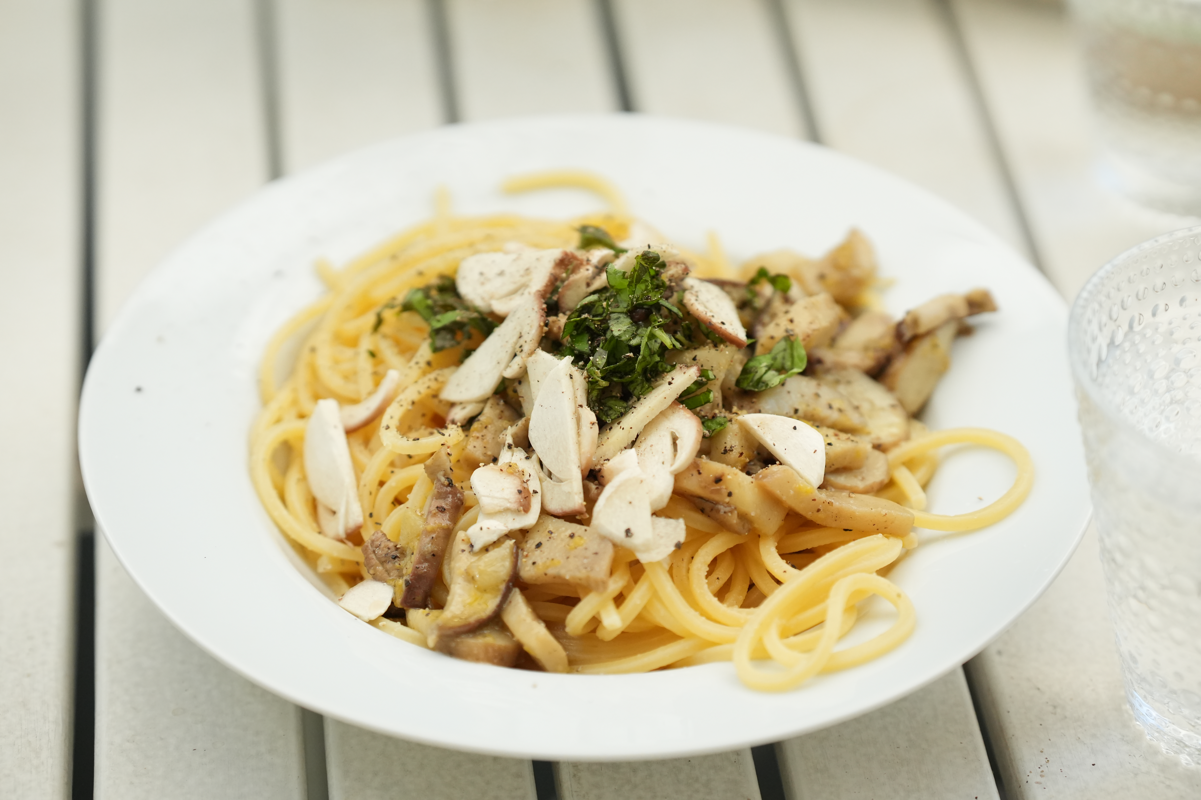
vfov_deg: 16.1
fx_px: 2835
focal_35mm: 85
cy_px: 400
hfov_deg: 23.9
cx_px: 600
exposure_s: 1/8000
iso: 2500
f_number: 2.8
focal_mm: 85
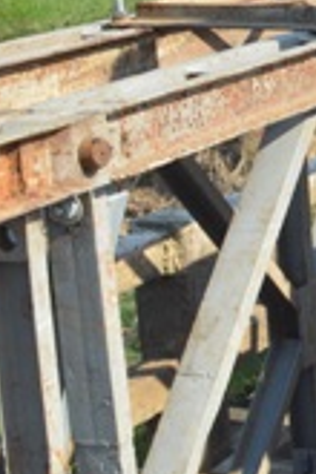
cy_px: 57
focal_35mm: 126
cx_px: 827
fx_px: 1659
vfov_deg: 16.1
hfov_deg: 9.4
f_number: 6.3
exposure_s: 1/4000
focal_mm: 18
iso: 1600
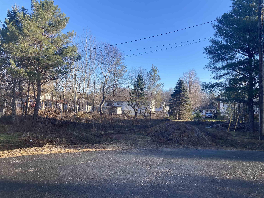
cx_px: 132
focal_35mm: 28
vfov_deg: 49.7
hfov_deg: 63.4
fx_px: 214
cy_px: 99
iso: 20
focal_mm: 3.99
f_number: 1.8
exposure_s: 1/706
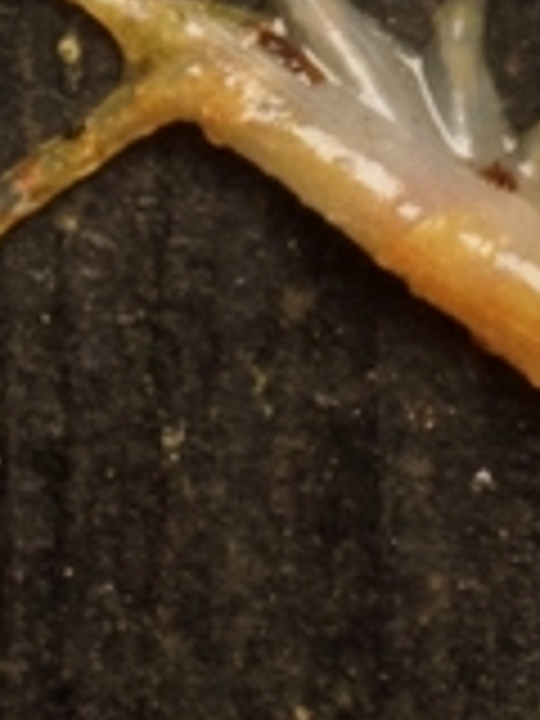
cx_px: 1251
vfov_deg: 2.3
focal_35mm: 857
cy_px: -1172
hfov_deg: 1.7
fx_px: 17825
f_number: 16
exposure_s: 1/60
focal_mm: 60
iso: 800
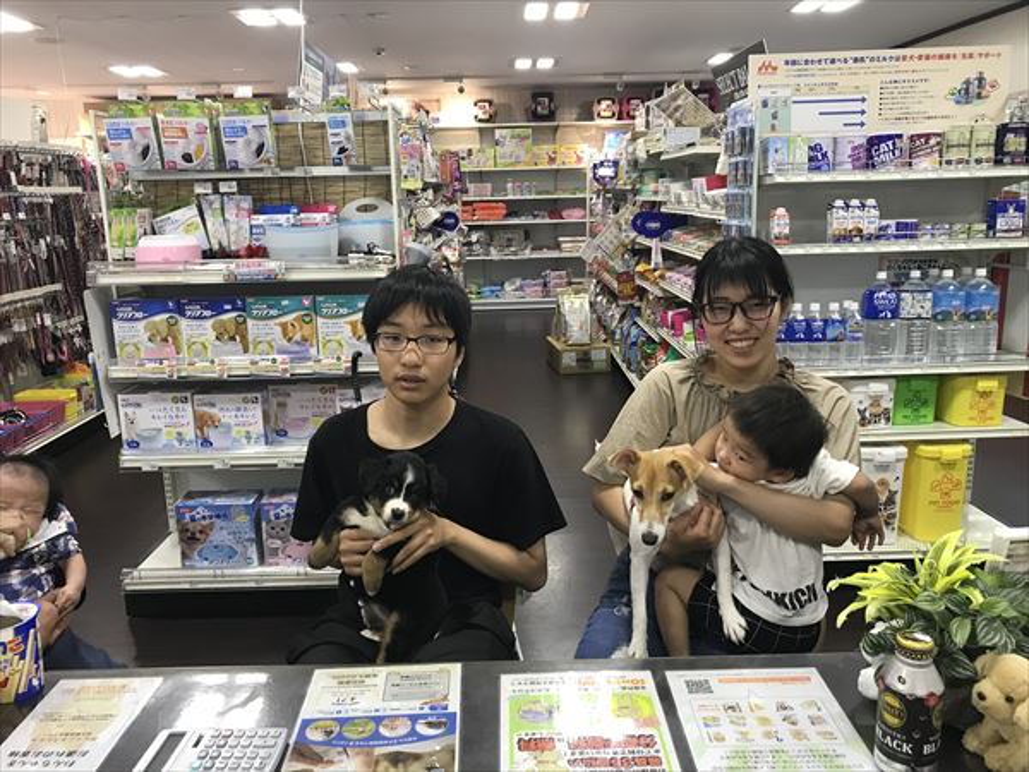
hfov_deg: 63.4
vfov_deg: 49.7
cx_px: 514
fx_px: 832
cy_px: 386
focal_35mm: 28
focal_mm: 3.99
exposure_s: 1/33
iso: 40
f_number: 1.8
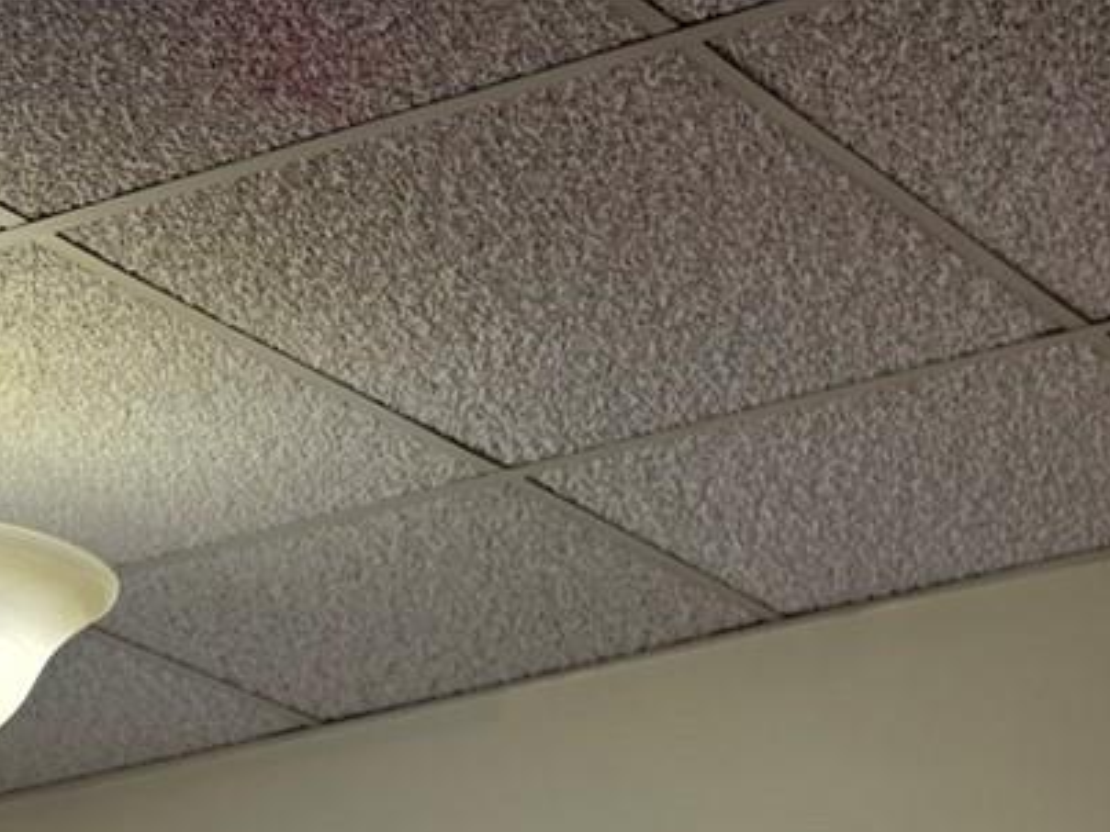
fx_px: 3751
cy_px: 2110
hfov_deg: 16.5
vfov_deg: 10.5
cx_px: 1093
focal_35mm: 117
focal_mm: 6.3
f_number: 1.7
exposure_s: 1/120
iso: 20
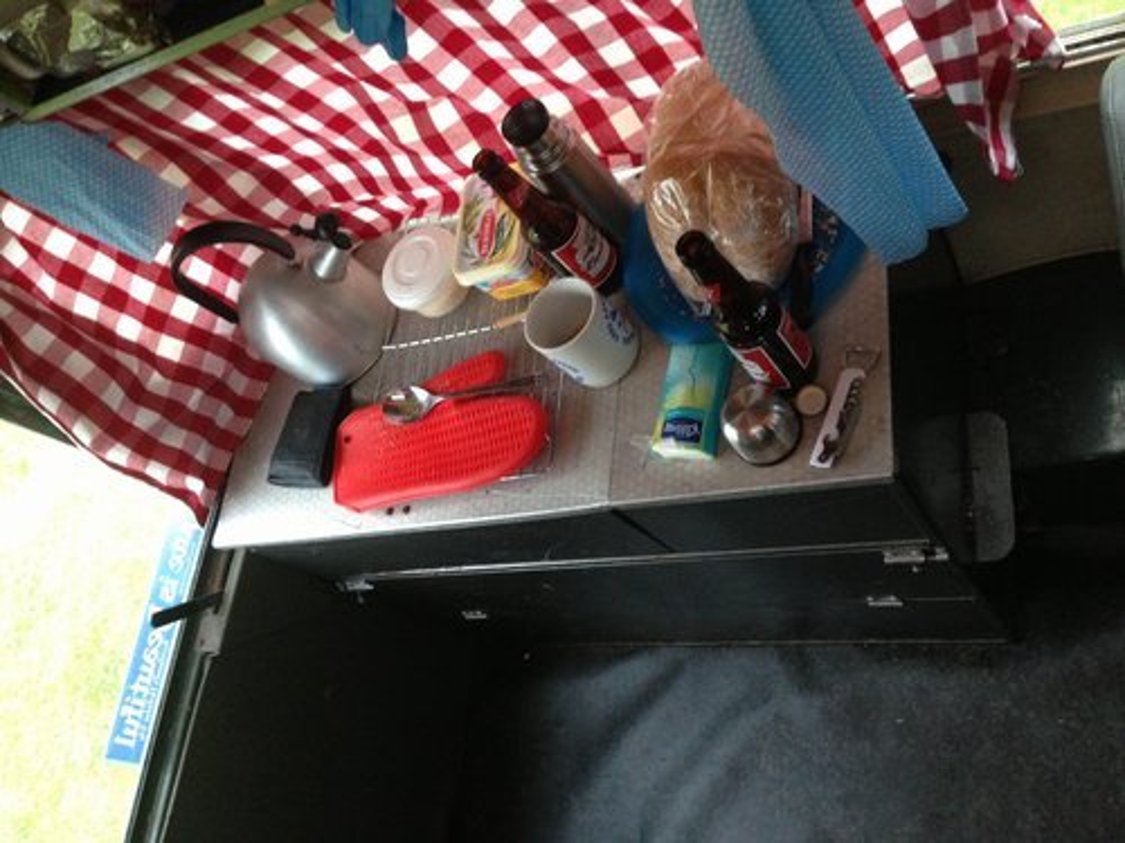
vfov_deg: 42.9
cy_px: 422
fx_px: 1072
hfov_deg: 55.4
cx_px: 562
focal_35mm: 33
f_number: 2.4
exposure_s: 1/20
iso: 320
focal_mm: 4.13
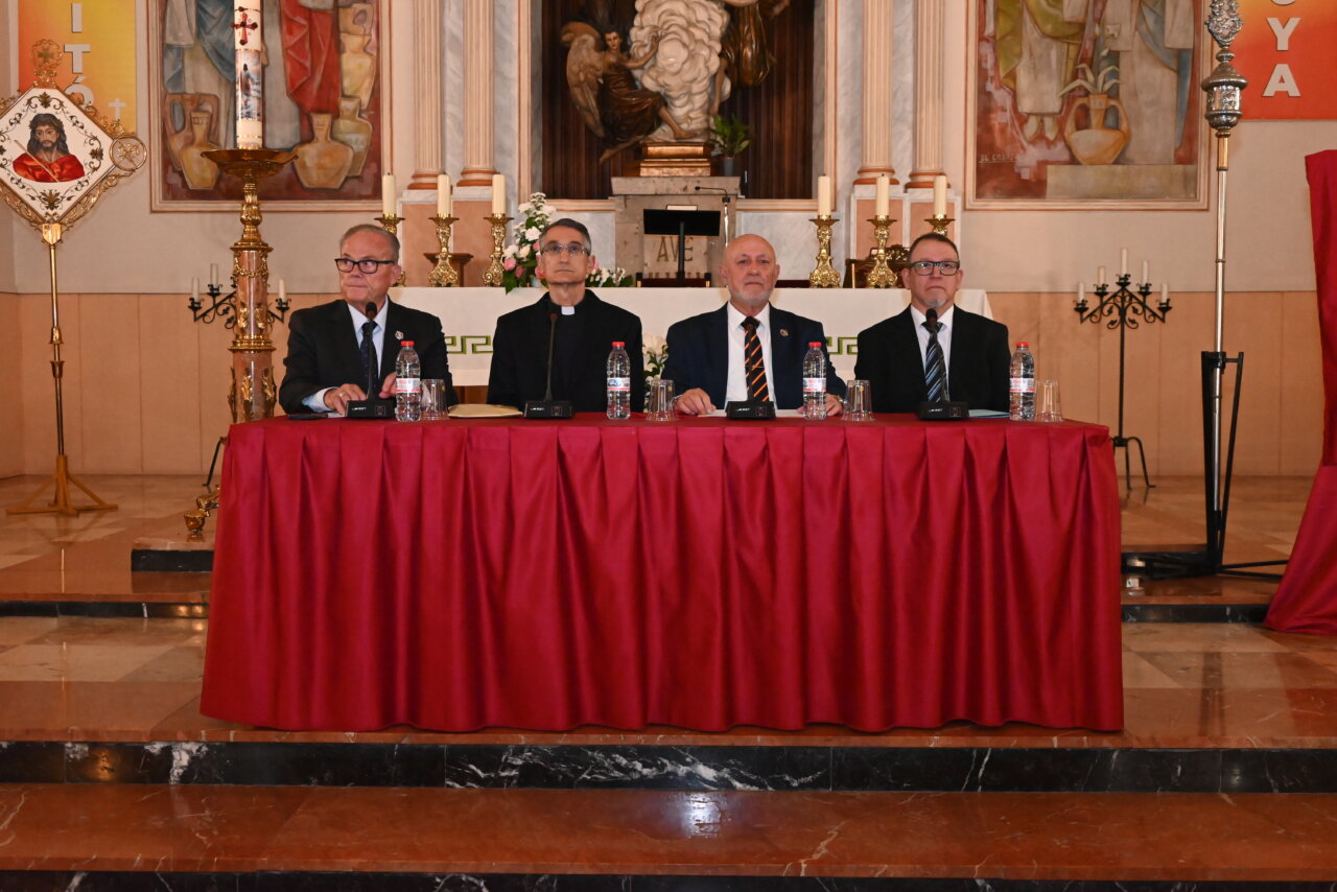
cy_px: 446
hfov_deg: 48.4
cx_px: 668
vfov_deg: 33.4
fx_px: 1486
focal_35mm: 40
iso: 10000
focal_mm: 40
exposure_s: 1/60
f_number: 8
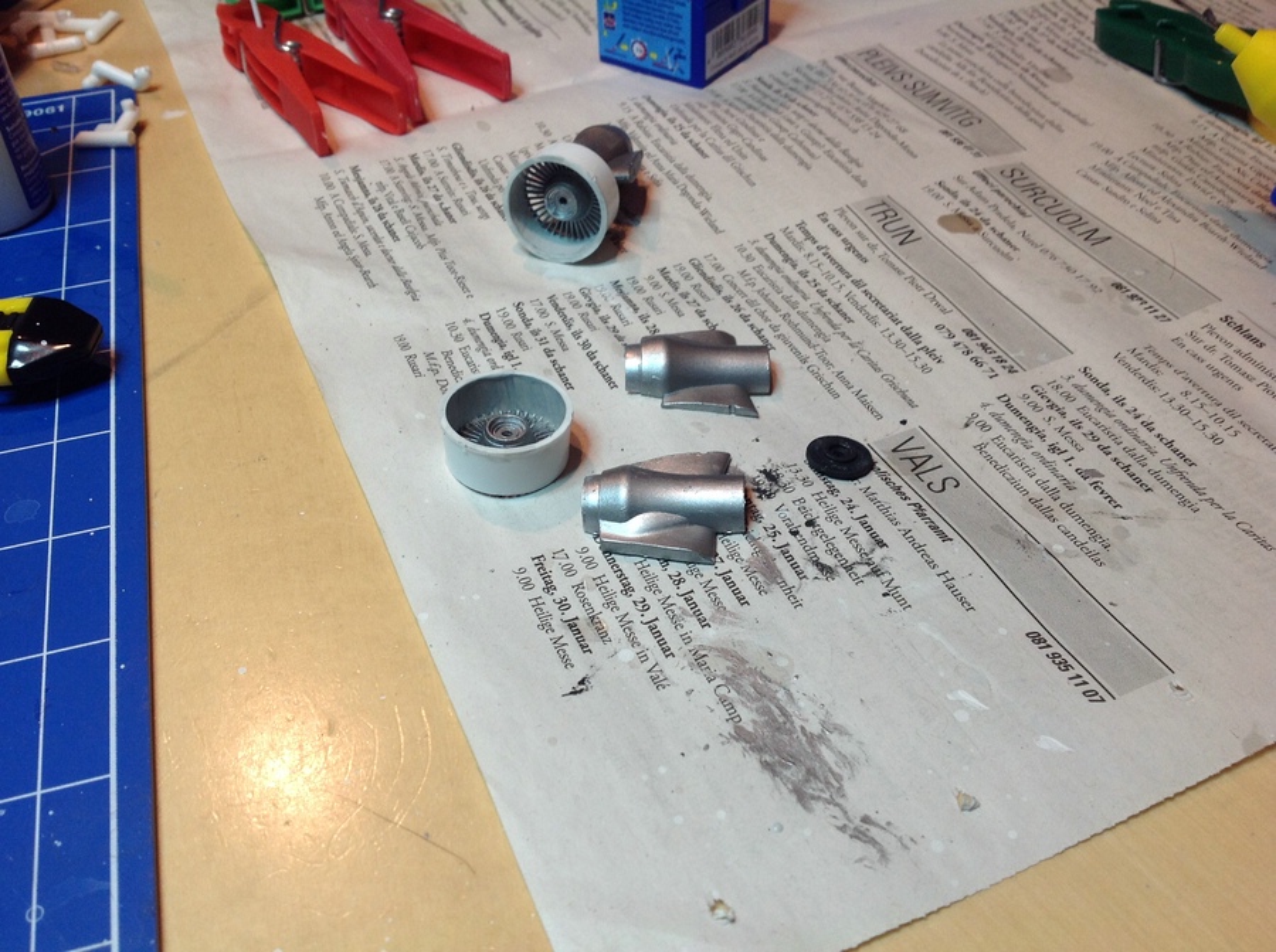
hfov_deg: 52.7
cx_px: 638
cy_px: 476
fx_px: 1288
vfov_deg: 40.6
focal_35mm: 35
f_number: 2.4
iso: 50
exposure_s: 1/25
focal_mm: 4.28
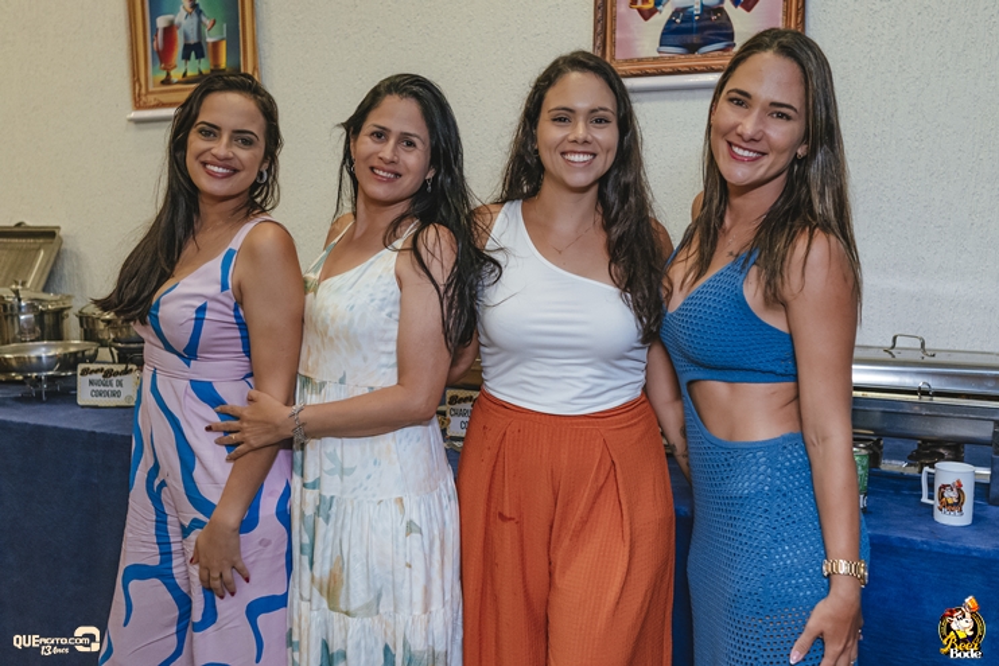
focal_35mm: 36
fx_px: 999
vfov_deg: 36.9
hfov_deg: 53.1
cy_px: 333
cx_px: 500
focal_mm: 24
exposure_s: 1/400
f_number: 2.5
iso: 2500
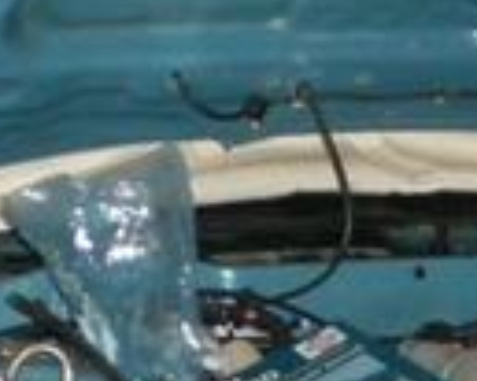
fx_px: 2596
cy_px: 610
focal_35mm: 184
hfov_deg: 10.4
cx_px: 532
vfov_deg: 8.2
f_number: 3.1
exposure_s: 1/60
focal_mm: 6.3
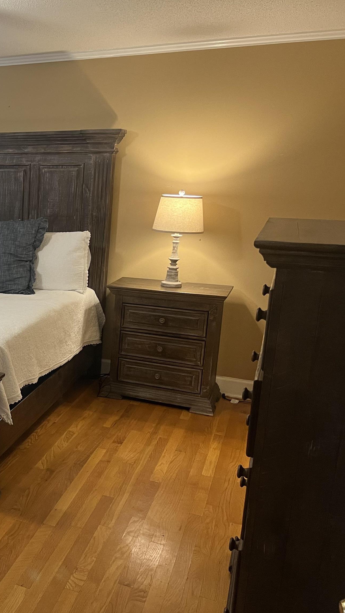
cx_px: -57
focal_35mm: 38
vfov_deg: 52.8
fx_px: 618
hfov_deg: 27.8
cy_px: 307
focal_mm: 5.7
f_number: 1.5
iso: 250
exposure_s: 1/60
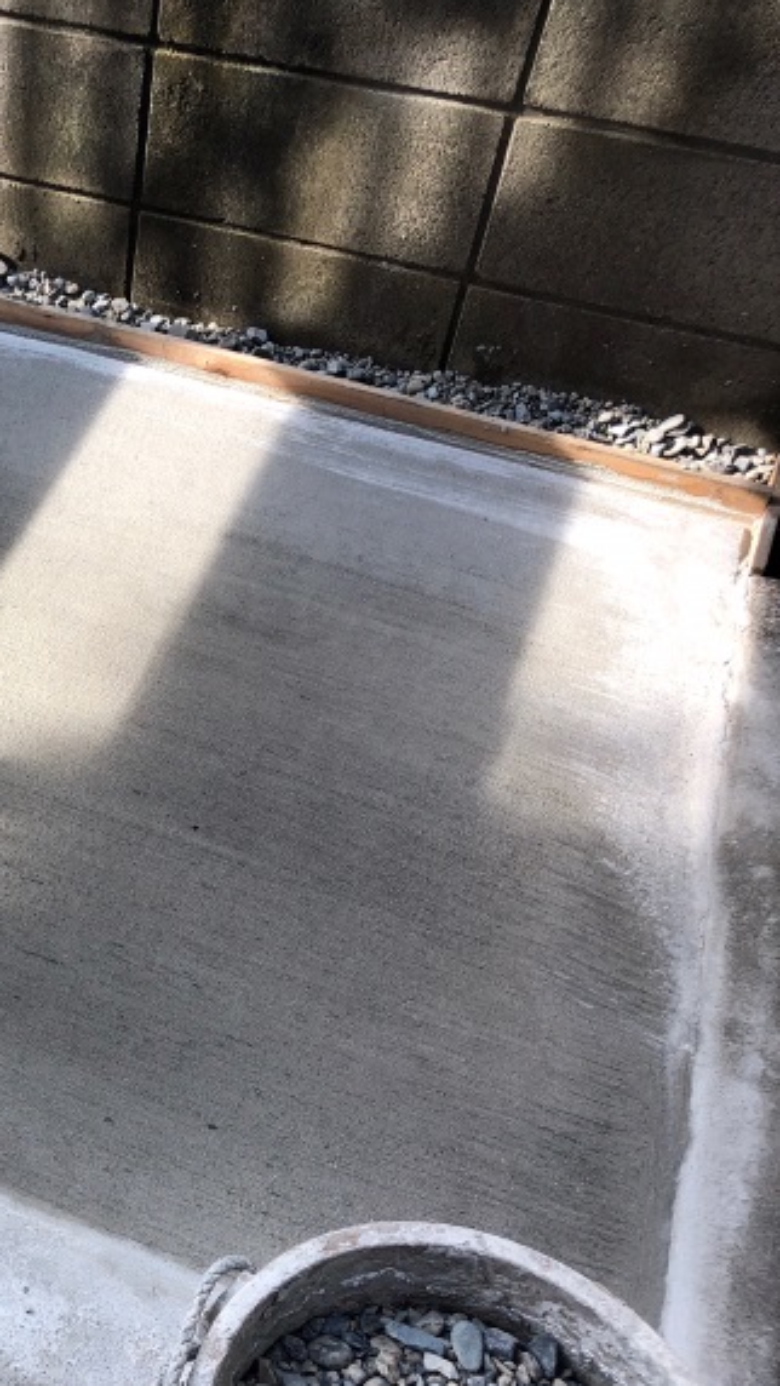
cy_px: 716
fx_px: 1580
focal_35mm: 43
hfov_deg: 24.8
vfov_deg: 47.3
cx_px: -177
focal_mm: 3.99
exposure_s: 1/211
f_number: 1.8
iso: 20
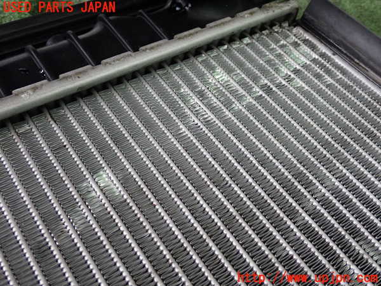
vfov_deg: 37.7
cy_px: 143
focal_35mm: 38
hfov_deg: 49.0
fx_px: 418
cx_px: 190
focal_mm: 6.83
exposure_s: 1/125
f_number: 2.7
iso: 400
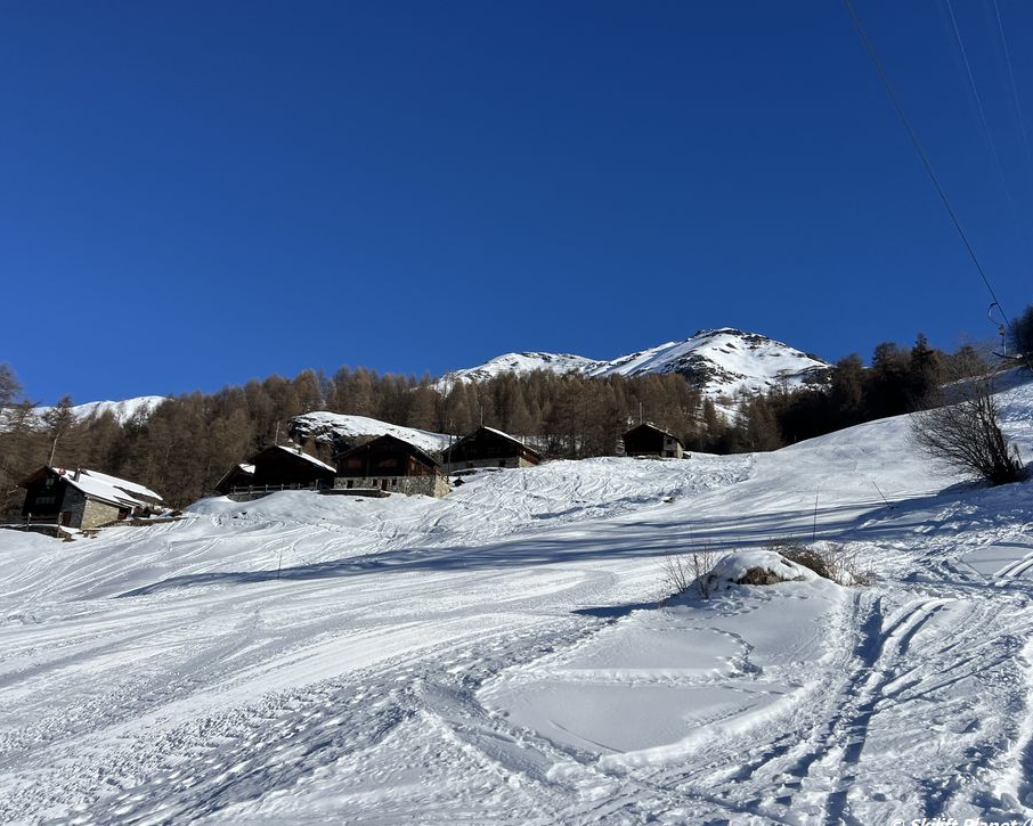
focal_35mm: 28
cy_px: 409
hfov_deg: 62.2
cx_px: 526
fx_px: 856
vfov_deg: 51.5
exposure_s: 1/8696
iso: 50
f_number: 1.5
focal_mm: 5.7
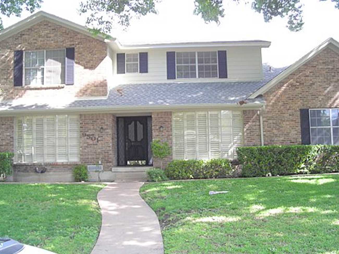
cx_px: 165
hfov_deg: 47.9
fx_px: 382
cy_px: 129
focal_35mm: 39
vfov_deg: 36.8
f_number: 3.2
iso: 70
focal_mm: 6.3
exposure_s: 1/57.4
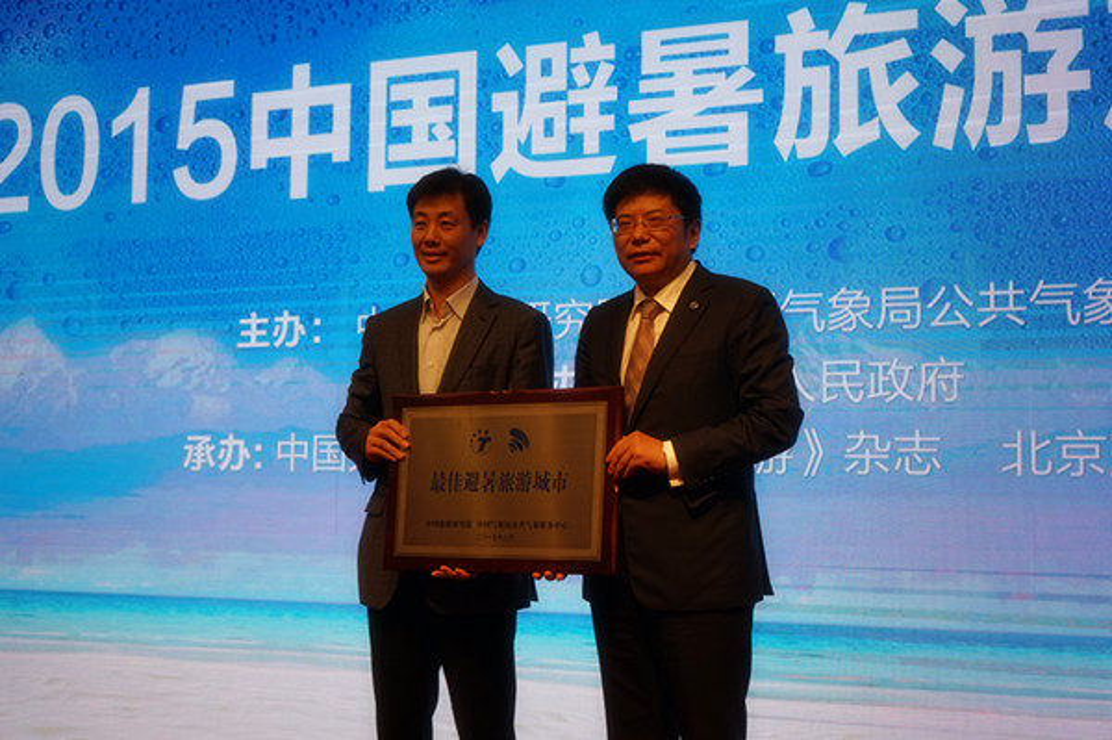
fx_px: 1636
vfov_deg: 25.5
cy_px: 370
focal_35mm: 53
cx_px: 556
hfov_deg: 37.5
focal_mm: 53
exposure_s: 1/160
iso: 500
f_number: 5
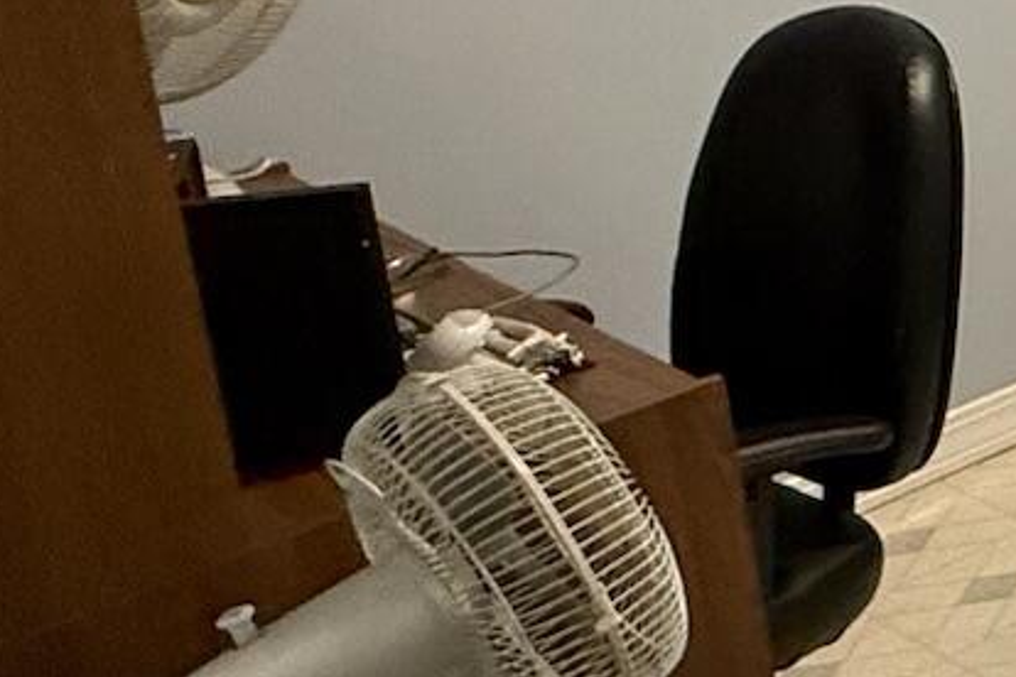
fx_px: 2032
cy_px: -260
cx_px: 2299
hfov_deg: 16.3
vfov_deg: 17.5
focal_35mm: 72
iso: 400
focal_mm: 2.22
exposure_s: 1/60
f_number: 2.2
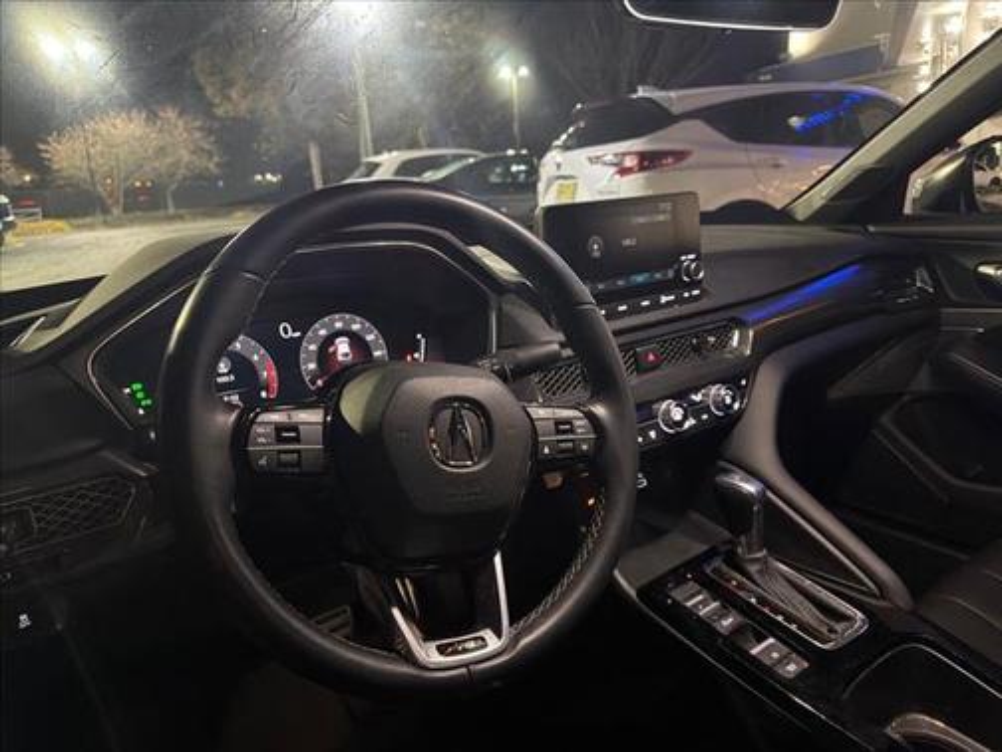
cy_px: 376
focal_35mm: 24
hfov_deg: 71.6
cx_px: 501
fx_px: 695
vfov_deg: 56.8
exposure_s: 1/30
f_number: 1.78
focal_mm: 6.76
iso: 1000
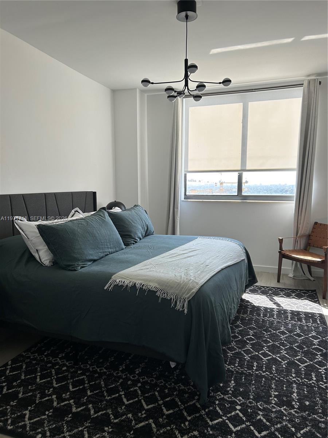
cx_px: 164
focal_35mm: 26
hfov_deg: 53.1
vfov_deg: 67.3
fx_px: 328
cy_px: 219
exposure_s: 1/193
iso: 40
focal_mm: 5.7
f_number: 1.5
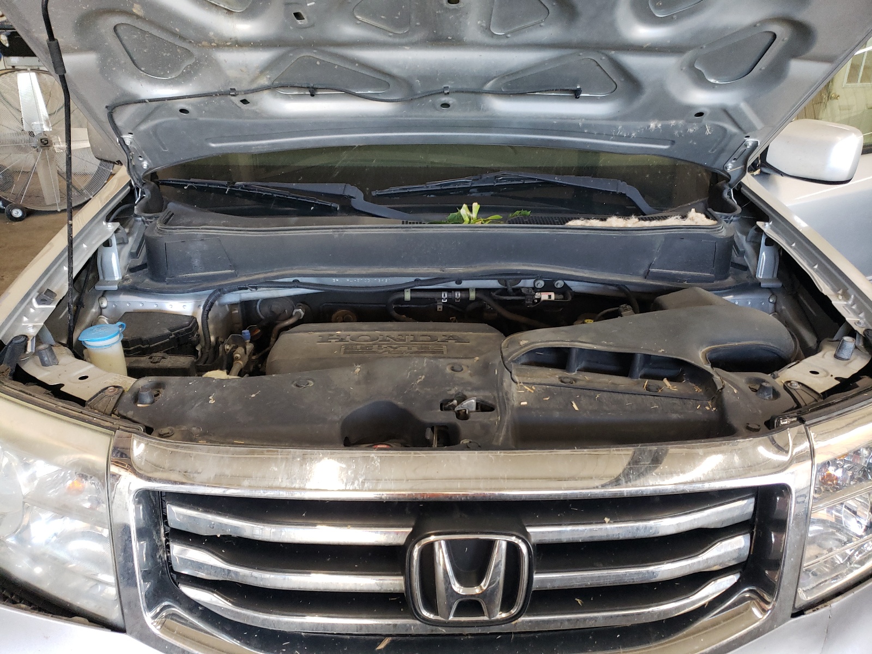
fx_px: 655
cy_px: 327
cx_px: 436
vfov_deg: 53.1
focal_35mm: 26
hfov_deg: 67.3
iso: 152
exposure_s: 1/60.2
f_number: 1.5
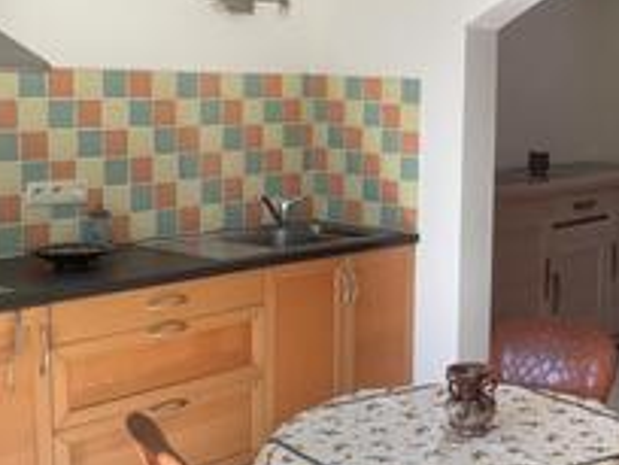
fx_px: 1055
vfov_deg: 24.8
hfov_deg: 31.2
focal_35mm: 59
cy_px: 216
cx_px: 557
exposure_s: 1/167
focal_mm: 3.3
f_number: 2.4
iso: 25
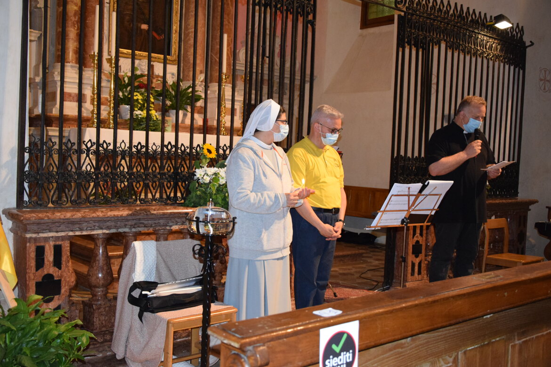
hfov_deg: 51.3
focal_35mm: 38
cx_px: 276
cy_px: 184
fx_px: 574
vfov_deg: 35.5
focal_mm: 25
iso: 3200
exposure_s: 1/60
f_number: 4
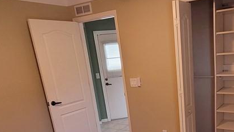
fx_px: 217
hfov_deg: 54.8
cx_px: 166
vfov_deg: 32.0
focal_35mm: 35
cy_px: 120
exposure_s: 1/59
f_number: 2.2
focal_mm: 1.74
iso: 320
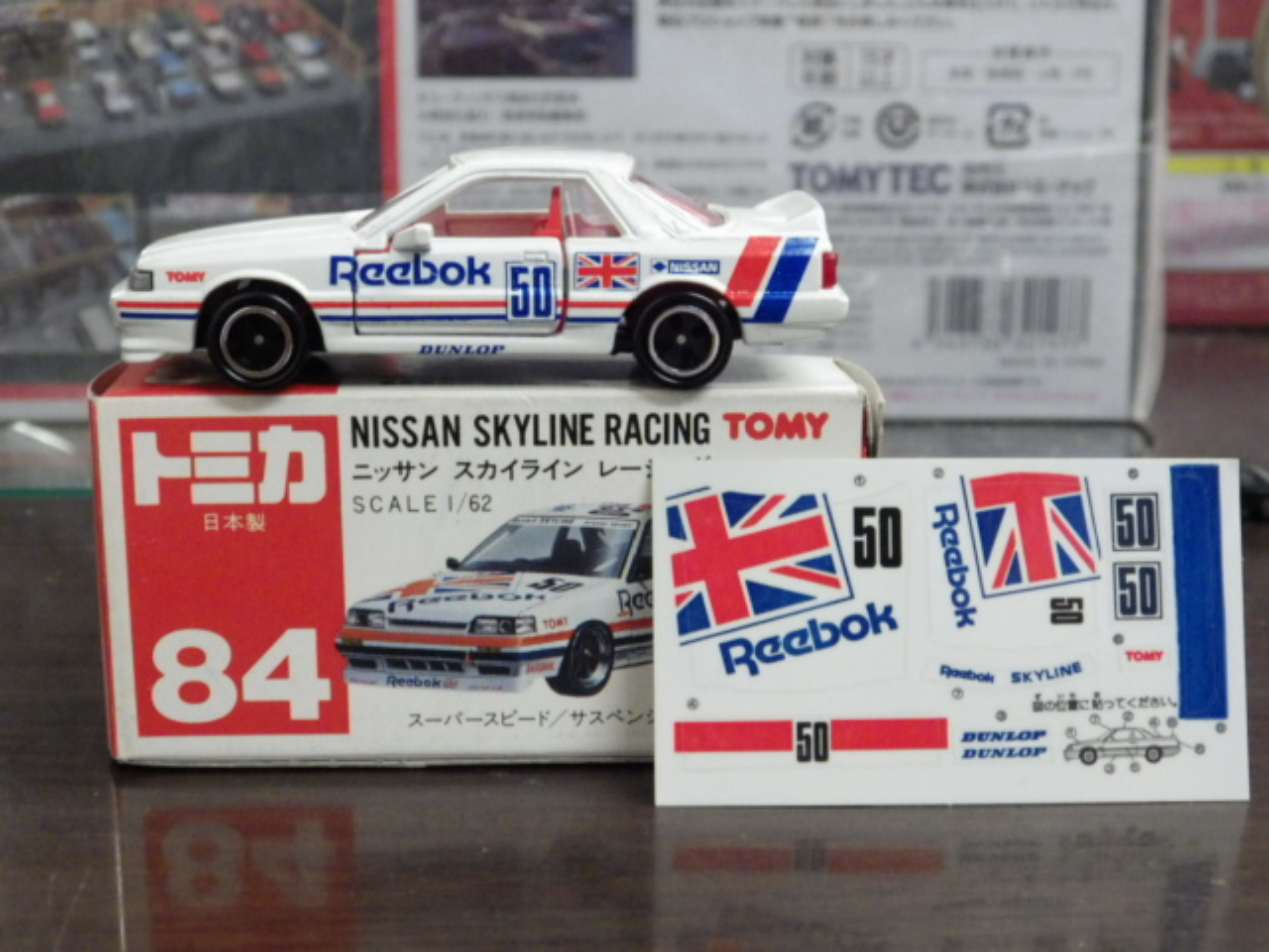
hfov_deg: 32.7
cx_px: 634
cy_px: 476
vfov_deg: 24.8
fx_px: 2163
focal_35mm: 59
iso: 800
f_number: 4
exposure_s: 1/40
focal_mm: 10.7
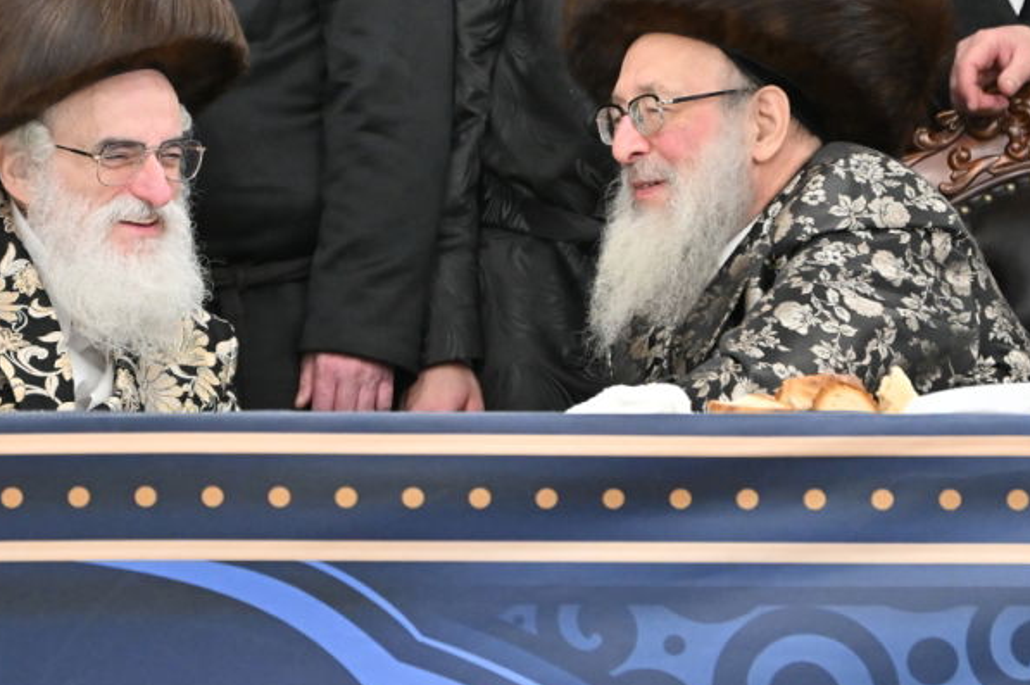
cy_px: 195
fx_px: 14722
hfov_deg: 4.0
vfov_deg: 2.7
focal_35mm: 515
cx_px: 305
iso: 1600
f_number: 2.8
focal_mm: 200
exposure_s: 1/400
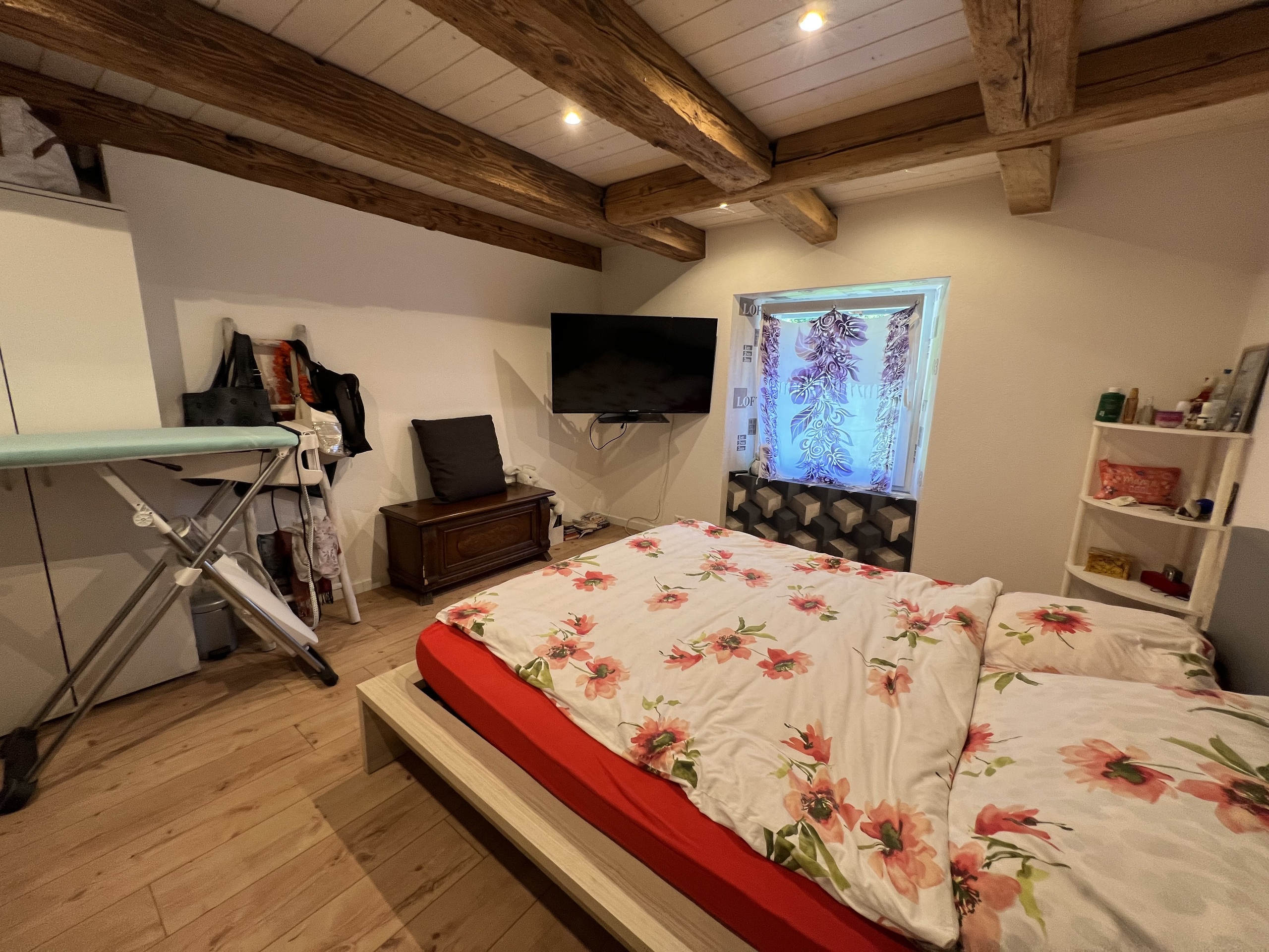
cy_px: 476
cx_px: 634
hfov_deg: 106.2
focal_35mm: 13
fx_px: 477
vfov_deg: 89.9
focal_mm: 1.57
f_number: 1.8
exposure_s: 1/100
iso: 160
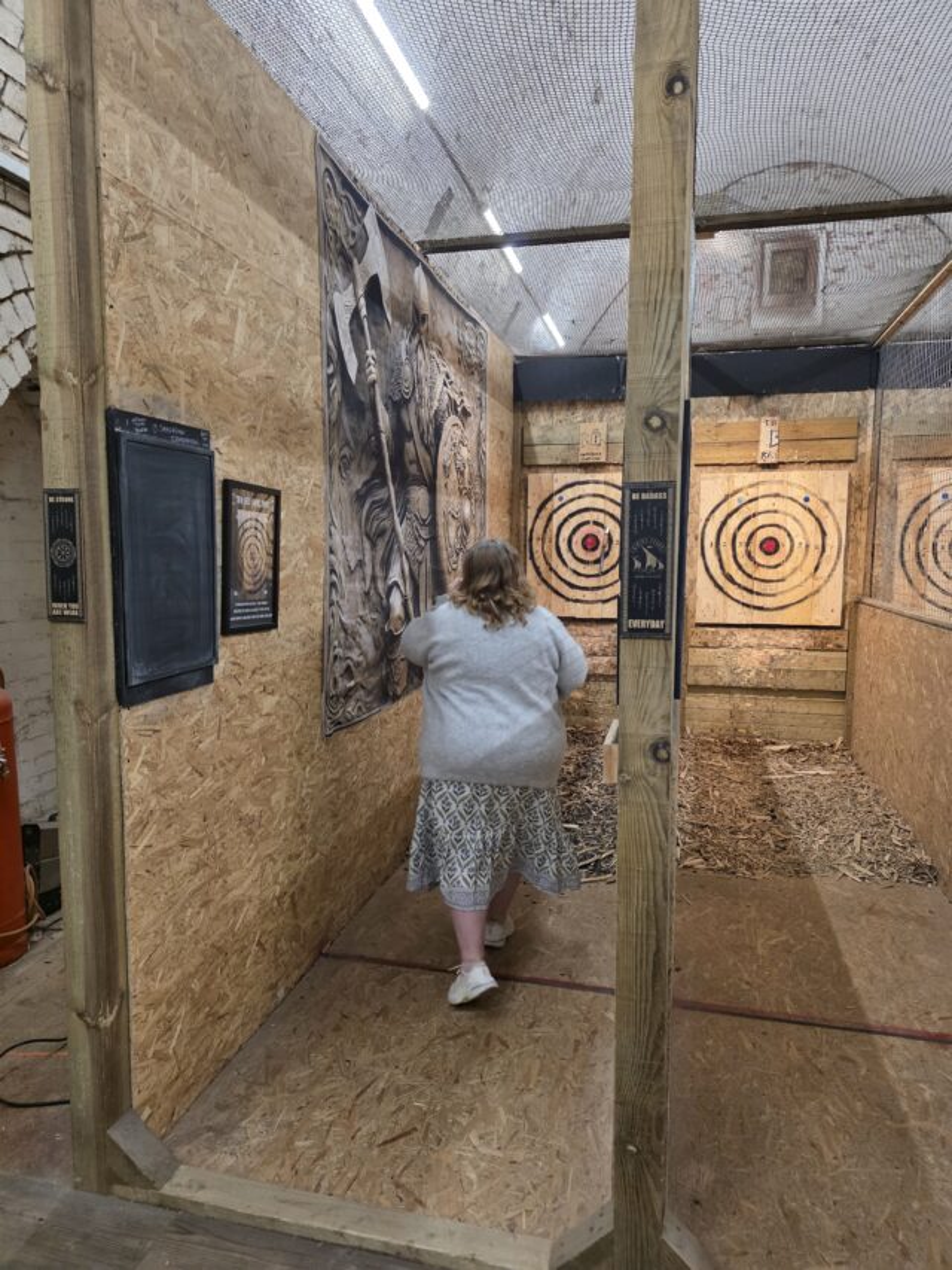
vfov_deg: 73.9
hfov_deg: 58.9
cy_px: 635
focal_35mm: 23
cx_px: 476
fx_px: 843
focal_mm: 6.3
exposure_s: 1/100
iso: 800
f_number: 1.7
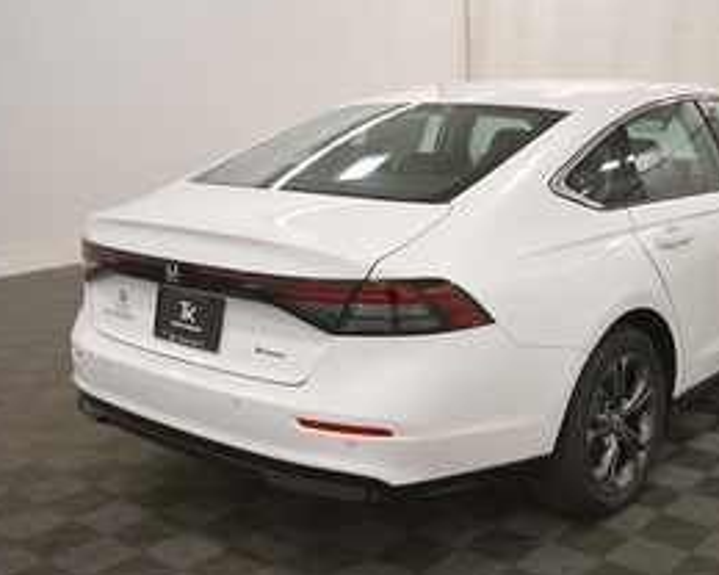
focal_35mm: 39
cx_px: 473
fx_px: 830
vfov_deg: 38.2
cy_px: 296
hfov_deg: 46.2
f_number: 5.3
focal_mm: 18
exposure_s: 1/250
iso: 720
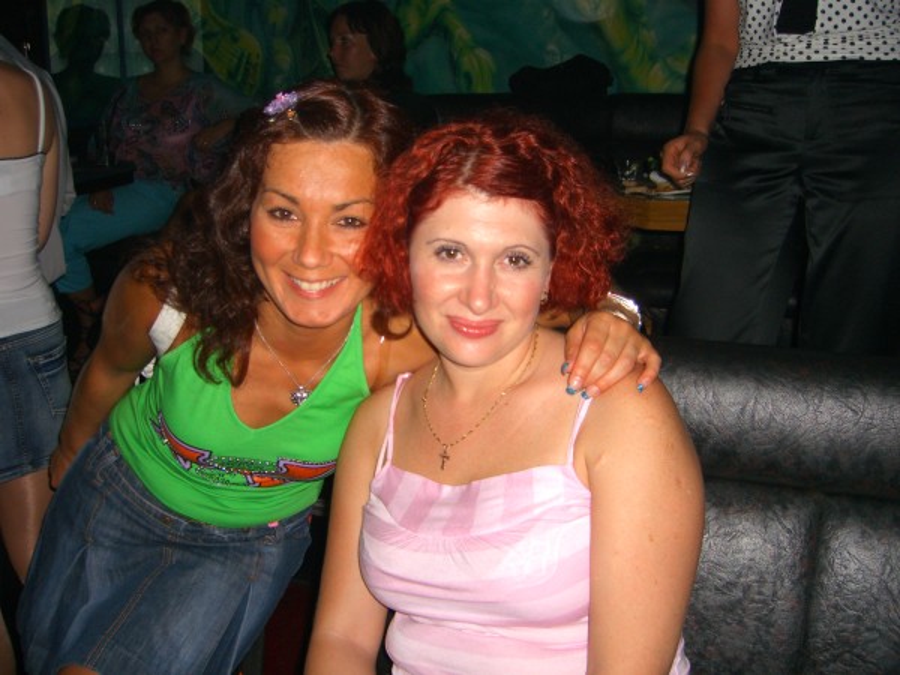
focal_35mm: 38
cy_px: 338
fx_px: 988
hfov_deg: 49.0
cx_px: 450
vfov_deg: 37.7
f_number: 2.8
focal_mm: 7.9
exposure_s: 1/60
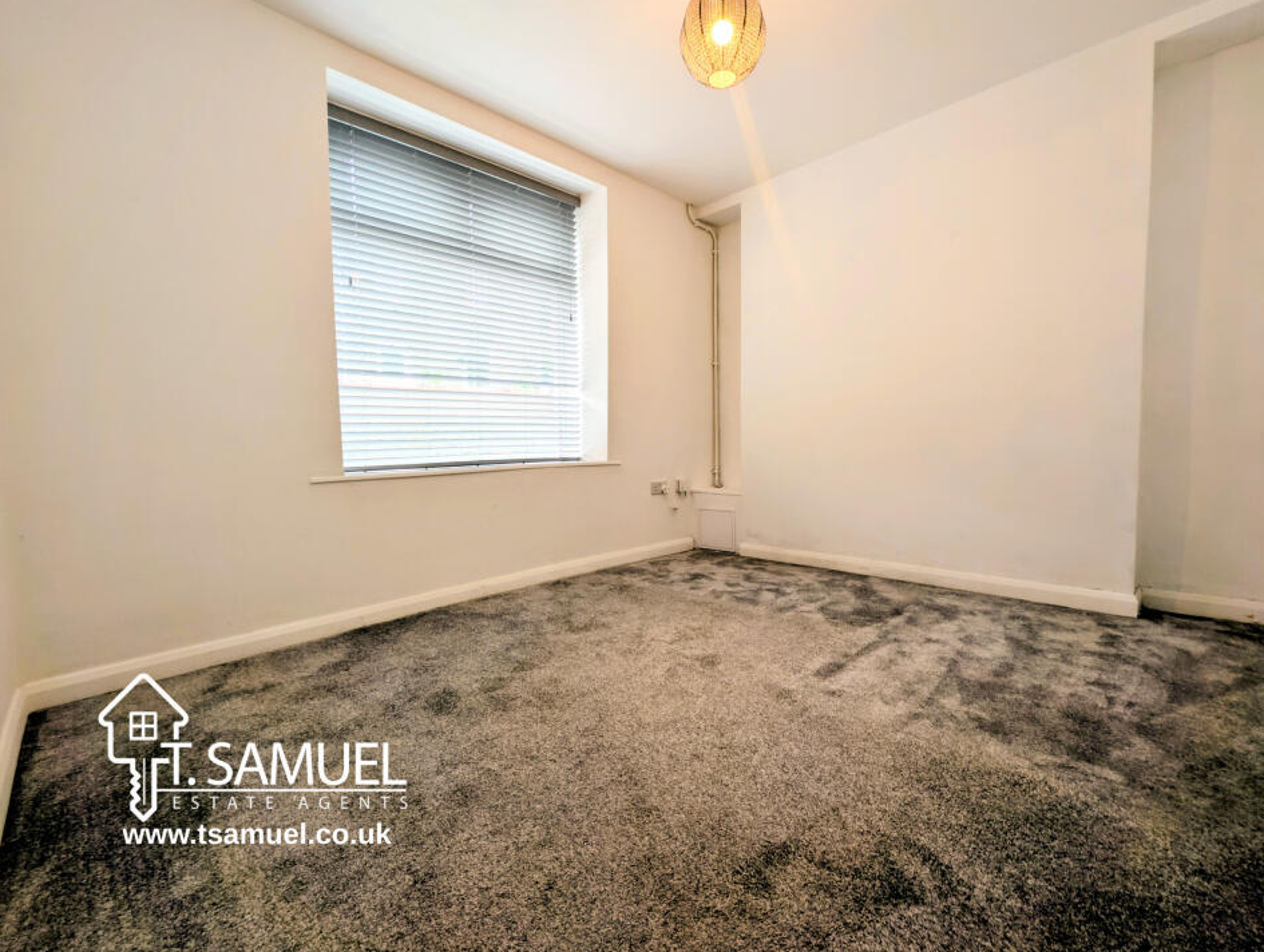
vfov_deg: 90.1
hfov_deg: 106.0
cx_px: 661
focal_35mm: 13
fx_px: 475
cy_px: 466
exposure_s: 1/17.3
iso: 36
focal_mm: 2.23
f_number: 1.95
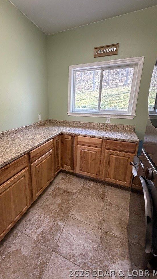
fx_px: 118
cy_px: 133
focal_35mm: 16
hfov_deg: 66.3
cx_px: 61
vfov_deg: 99.3
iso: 400
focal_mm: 2.22
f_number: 2.2
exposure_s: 1/60
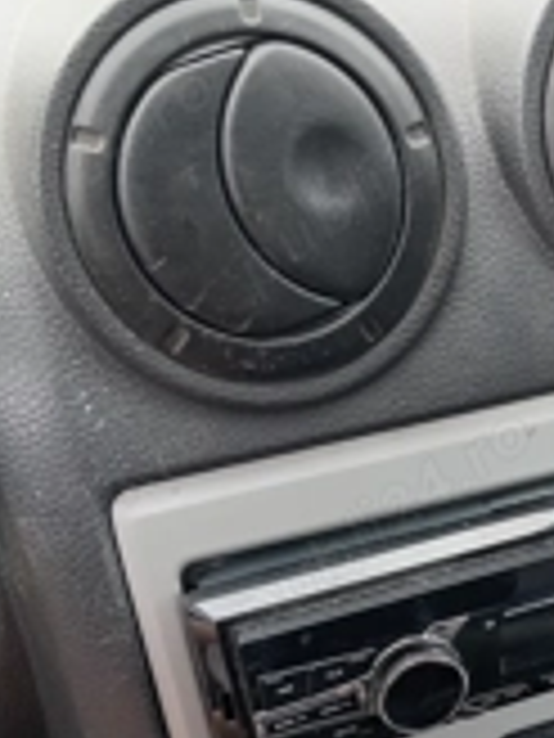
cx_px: 540
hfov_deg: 23.1
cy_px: 598
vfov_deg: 30.8
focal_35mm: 61
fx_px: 1302
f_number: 1.8
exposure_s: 1/33.3
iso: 127
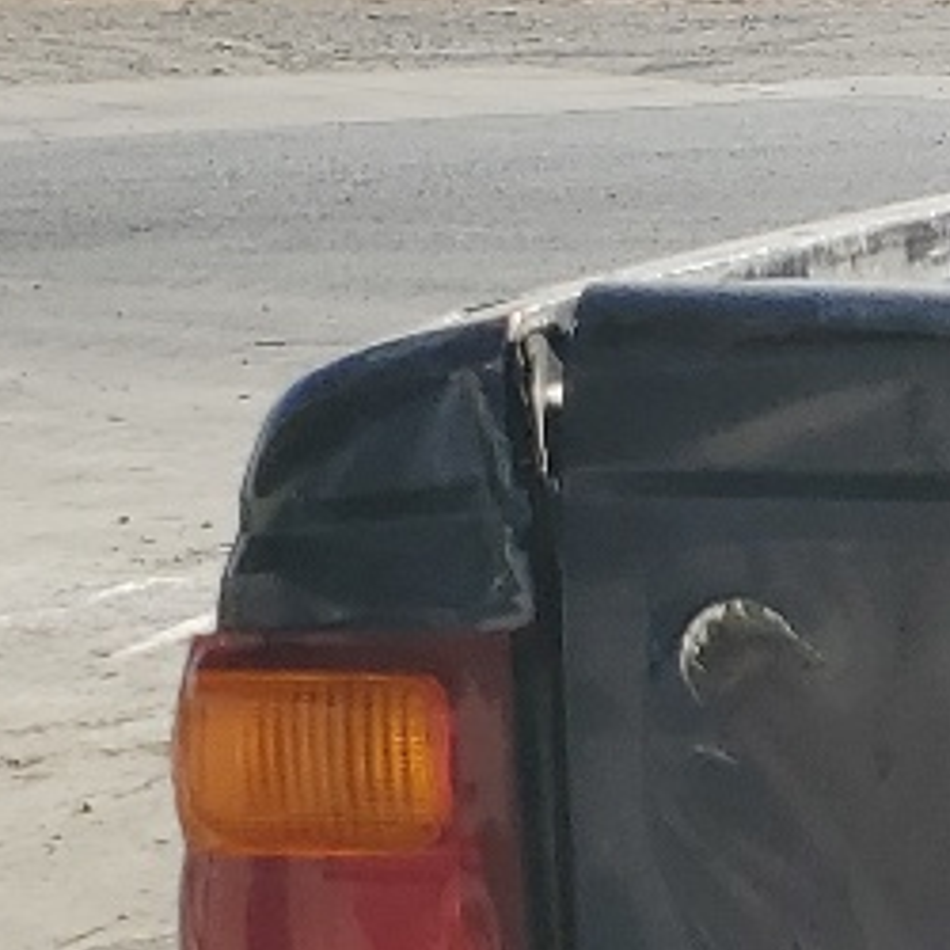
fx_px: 4564
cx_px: 2383
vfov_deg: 11.7
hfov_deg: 10.1
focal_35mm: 147
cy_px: 1079
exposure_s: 1/2500
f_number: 1.5
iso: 50
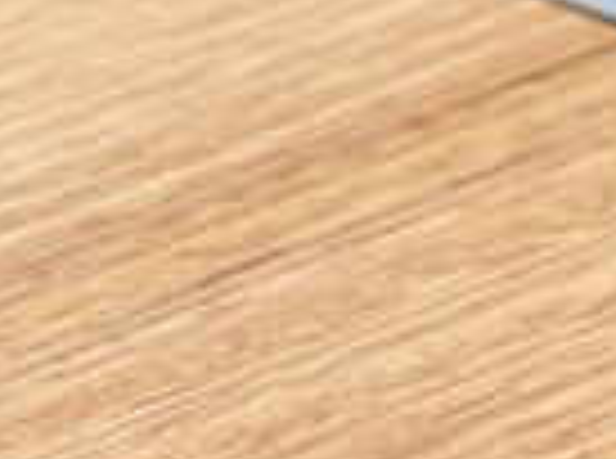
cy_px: 351
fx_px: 4987
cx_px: 225
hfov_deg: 7.1
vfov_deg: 5.3
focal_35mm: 281
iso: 25
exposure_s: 1/121
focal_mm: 7.5
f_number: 2.2
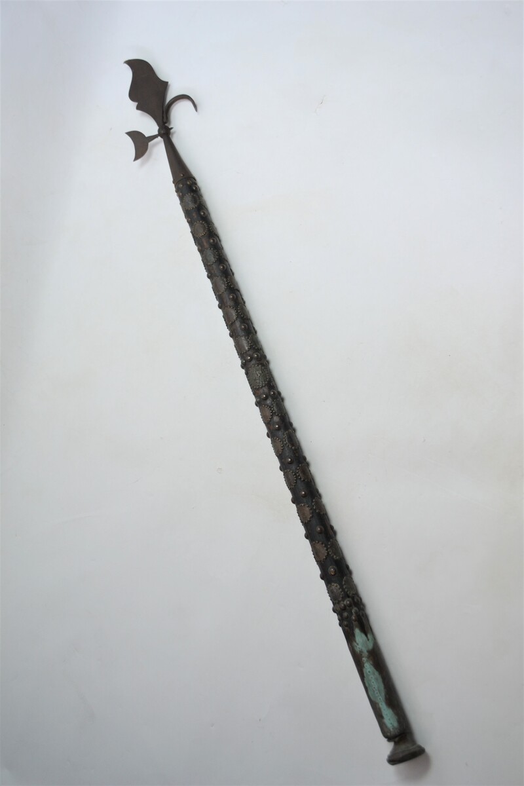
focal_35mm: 36
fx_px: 786
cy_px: 393
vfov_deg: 53.1
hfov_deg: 36.9
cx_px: 262
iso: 400
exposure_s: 1/40
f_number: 4
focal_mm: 24
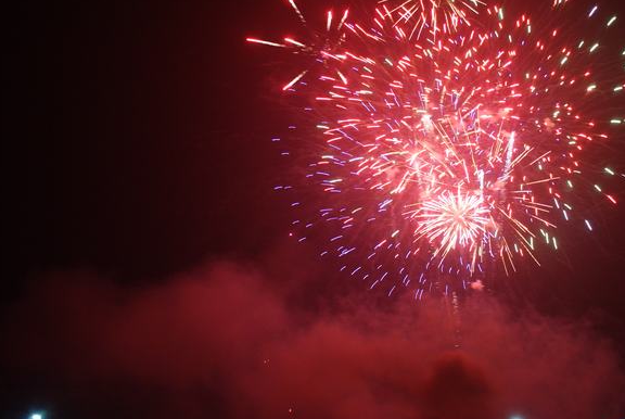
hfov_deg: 39.1
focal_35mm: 50
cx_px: 410
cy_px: 163
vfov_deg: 27.0
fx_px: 869
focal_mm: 24
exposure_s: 1/10
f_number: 4.5
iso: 400
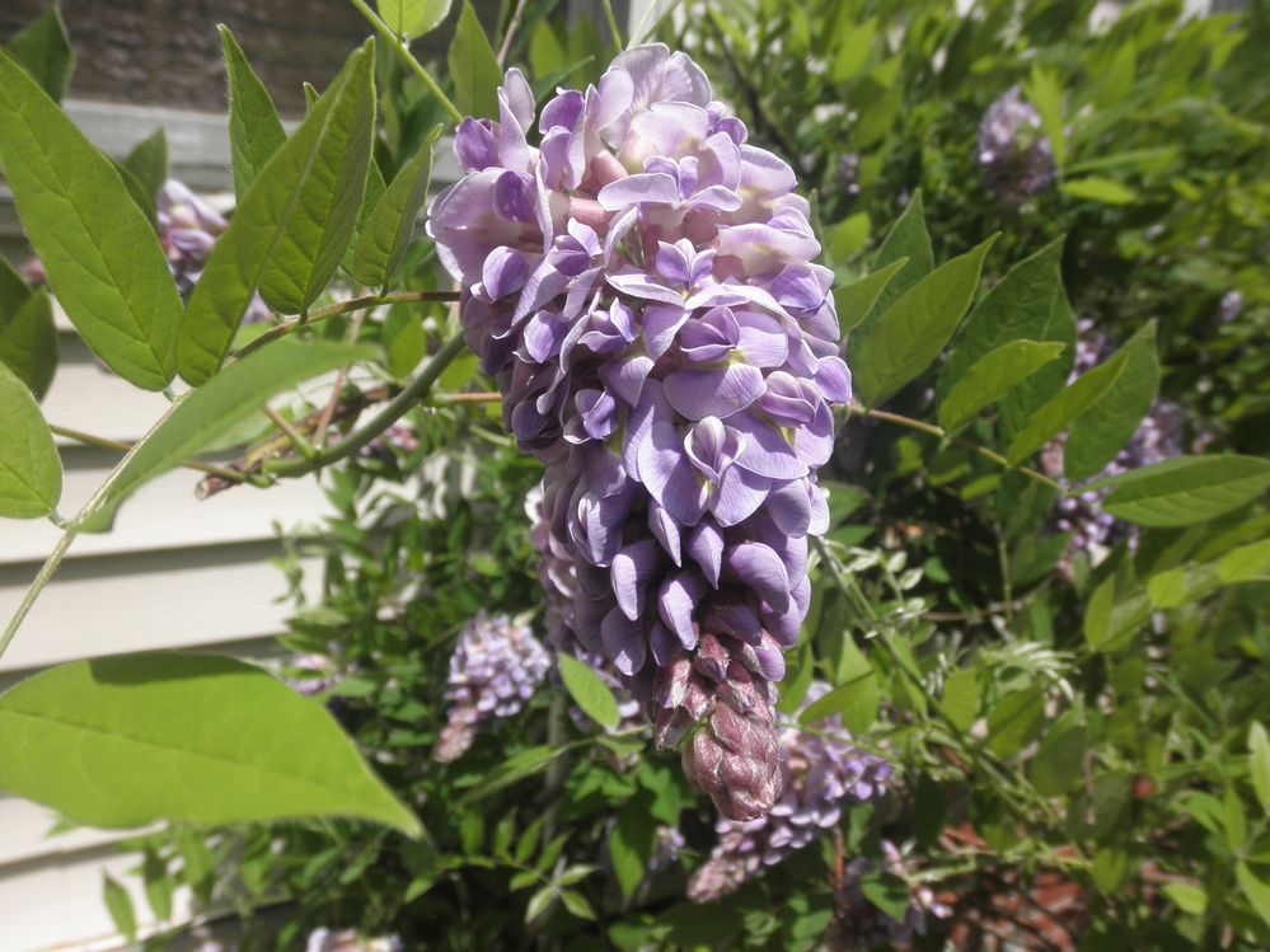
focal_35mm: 28
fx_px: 1027
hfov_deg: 63.5
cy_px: 476
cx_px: 635
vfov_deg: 49.7
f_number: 8.5
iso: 64
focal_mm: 5
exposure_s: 1/100
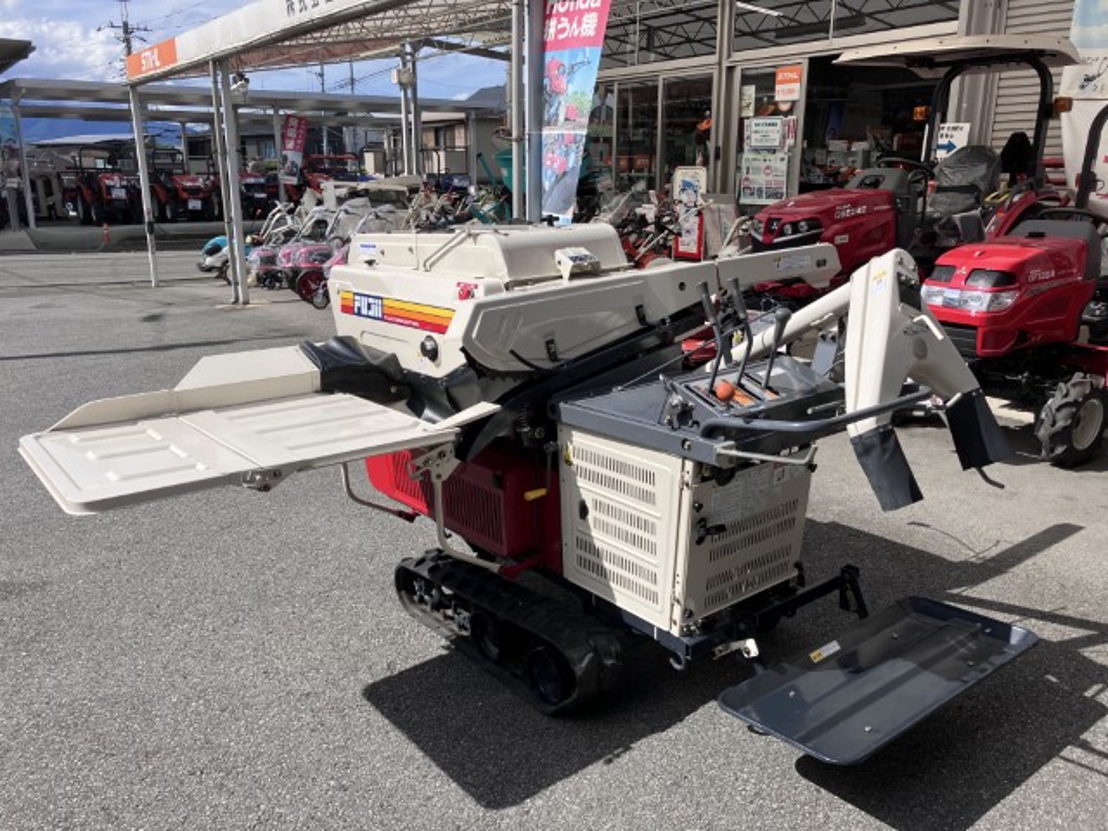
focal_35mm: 28
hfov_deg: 63.4
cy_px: 416
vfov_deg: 49.7
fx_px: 896
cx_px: 554
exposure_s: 1/2433
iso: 32
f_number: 1.8
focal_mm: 3.99
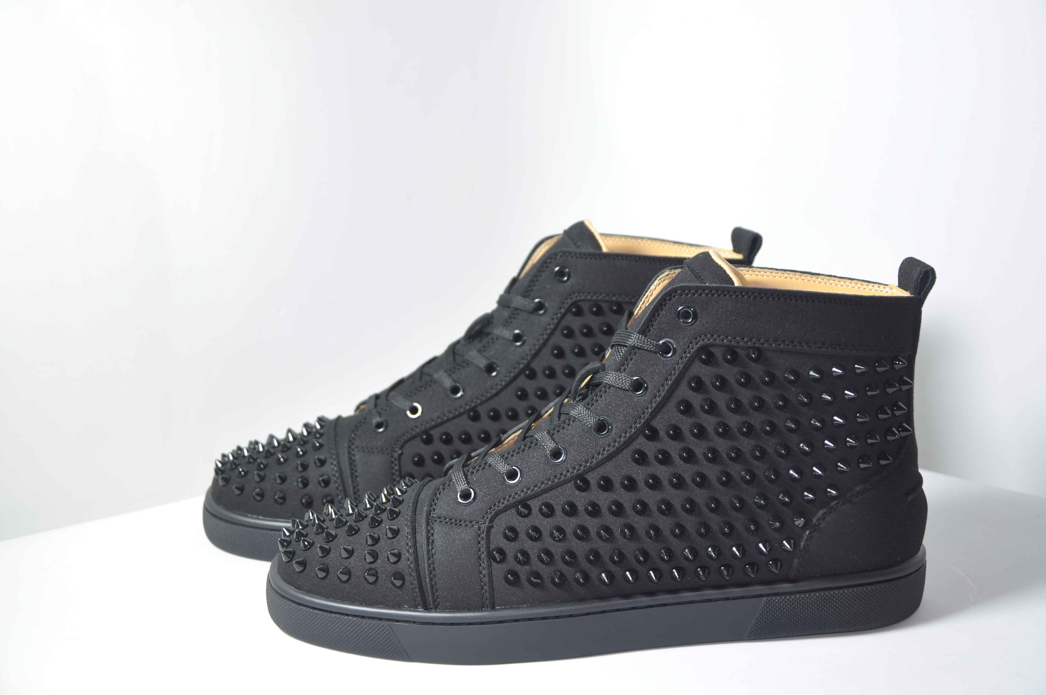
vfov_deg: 28.0
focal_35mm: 48
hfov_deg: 41.2
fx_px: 1393
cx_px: 523
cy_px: 348
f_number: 5
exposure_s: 1/160
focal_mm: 32
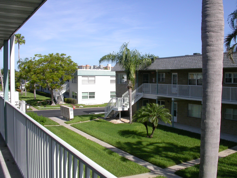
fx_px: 260
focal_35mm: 38
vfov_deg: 37.7
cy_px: 89
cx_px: 118
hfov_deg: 49.0
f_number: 7.5
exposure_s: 1/388
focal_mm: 7.85
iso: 100
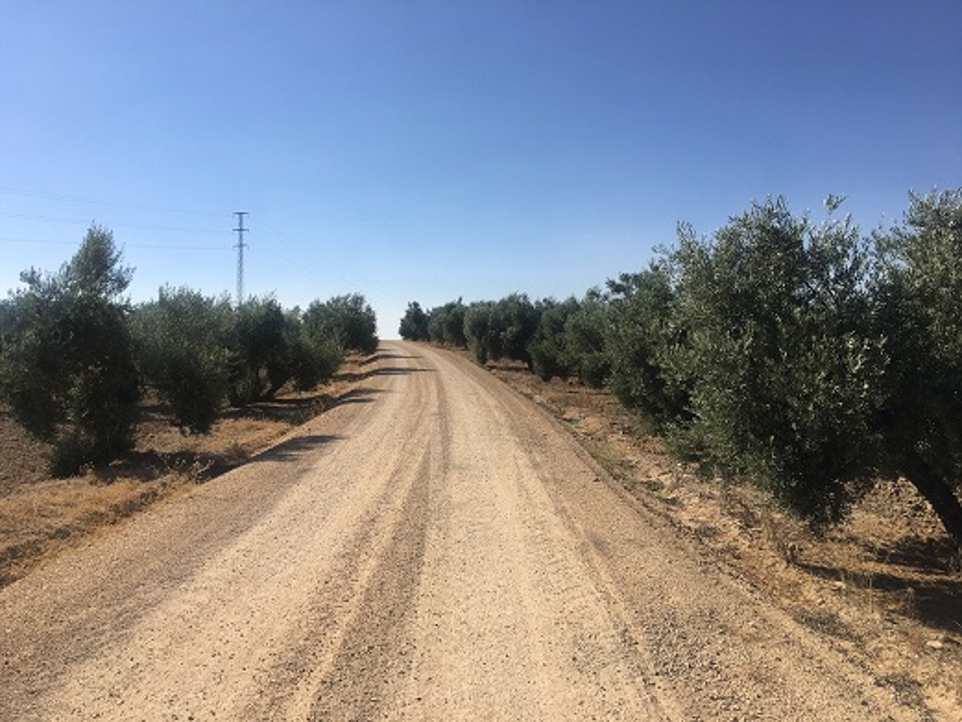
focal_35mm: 29
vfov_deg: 48.2
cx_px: 481
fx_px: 806
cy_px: 361
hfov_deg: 61.6
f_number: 2.2
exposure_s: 1/2564
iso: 25
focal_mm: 4.15
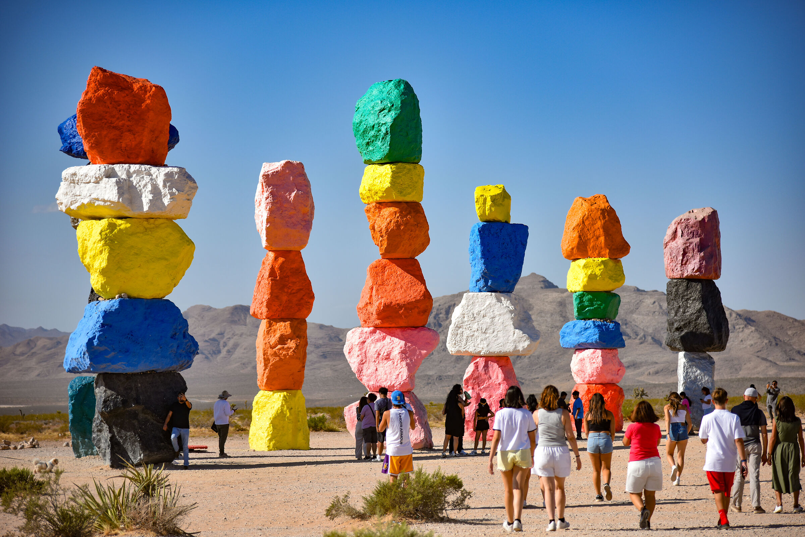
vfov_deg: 13.1
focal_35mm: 105
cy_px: 268
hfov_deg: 19.4
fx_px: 2349
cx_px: 402
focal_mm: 105
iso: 160
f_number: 4
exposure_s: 1/1600
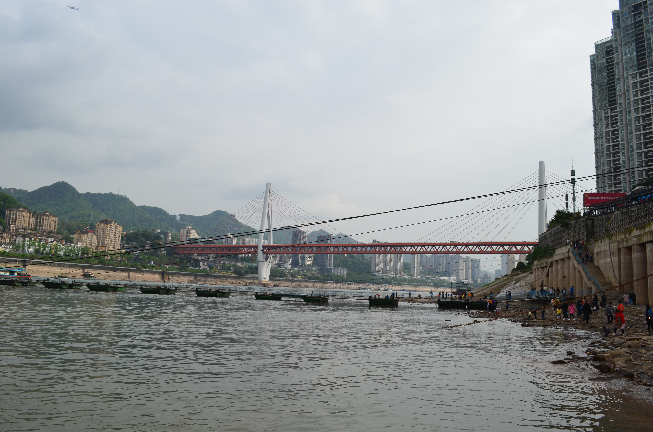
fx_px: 489
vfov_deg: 47.7
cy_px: 216
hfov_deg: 67.5
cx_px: 326
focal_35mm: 27
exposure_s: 1/125
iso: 100
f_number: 11
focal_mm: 18
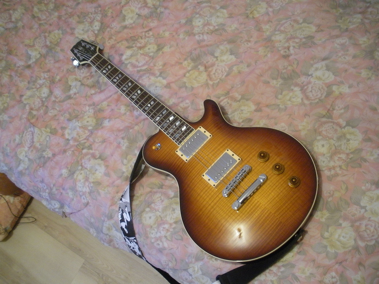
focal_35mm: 36
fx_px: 394
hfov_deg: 51.4
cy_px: 142
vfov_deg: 39.6
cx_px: 190
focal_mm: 6.3
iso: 400
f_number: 3.5
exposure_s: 1/8.5
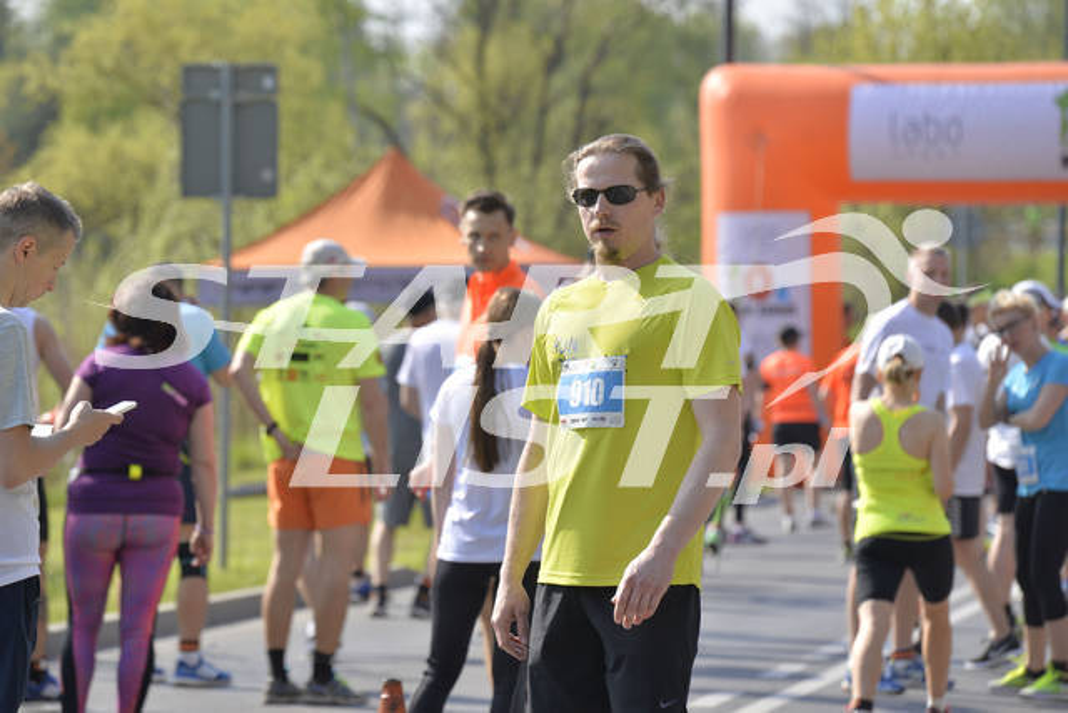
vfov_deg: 7.6
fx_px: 5341
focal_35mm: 180
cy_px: 356
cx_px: 534
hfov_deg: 11.4
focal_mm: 180
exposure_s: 1/1000
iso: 200
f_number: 5.6
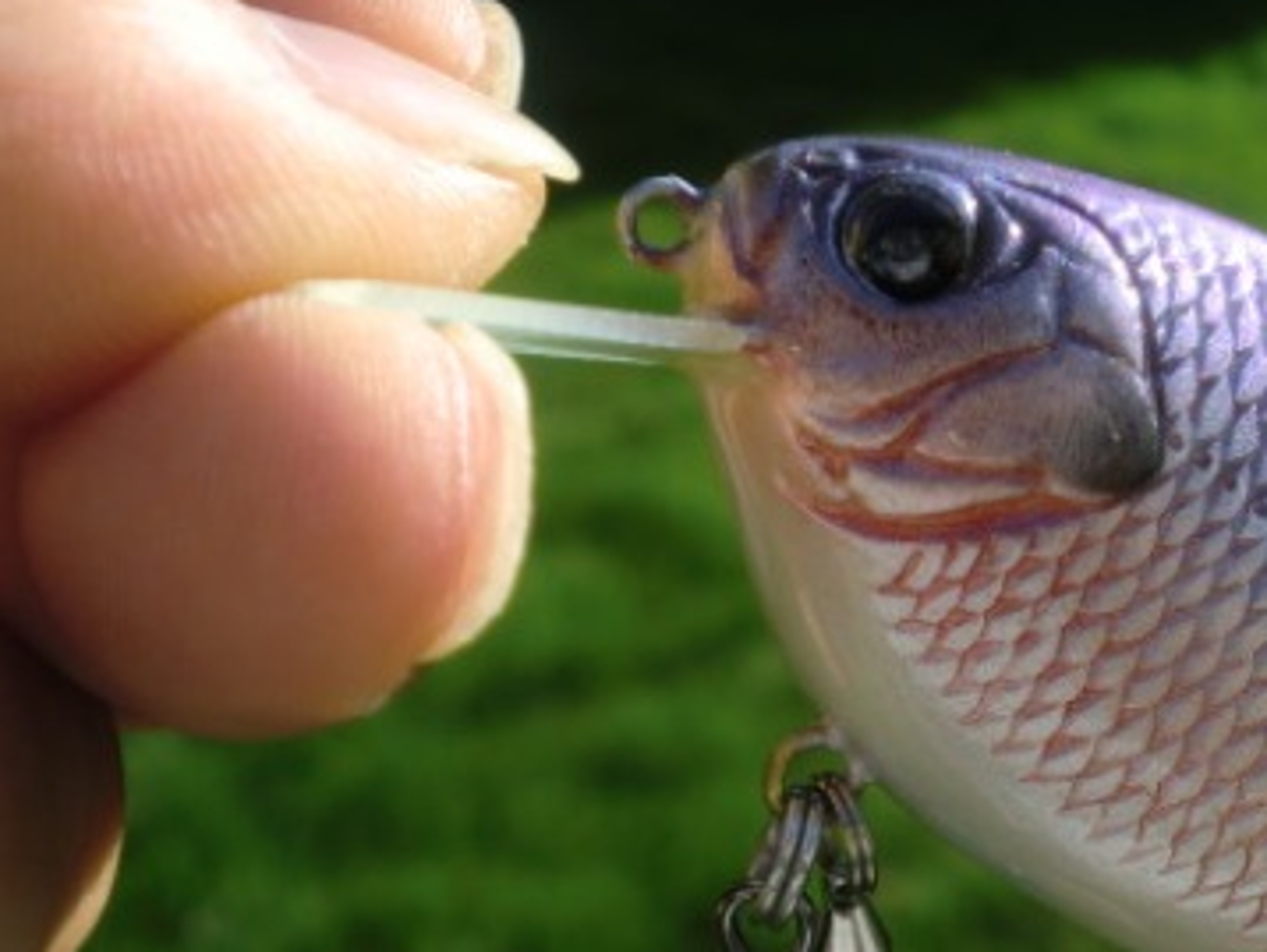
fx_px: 2454
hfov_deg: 28.6
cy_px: 704
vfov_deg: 21.8
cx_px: 940
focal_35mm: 67
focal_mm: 6.51
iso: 64
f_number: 3.1
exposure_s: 1/400
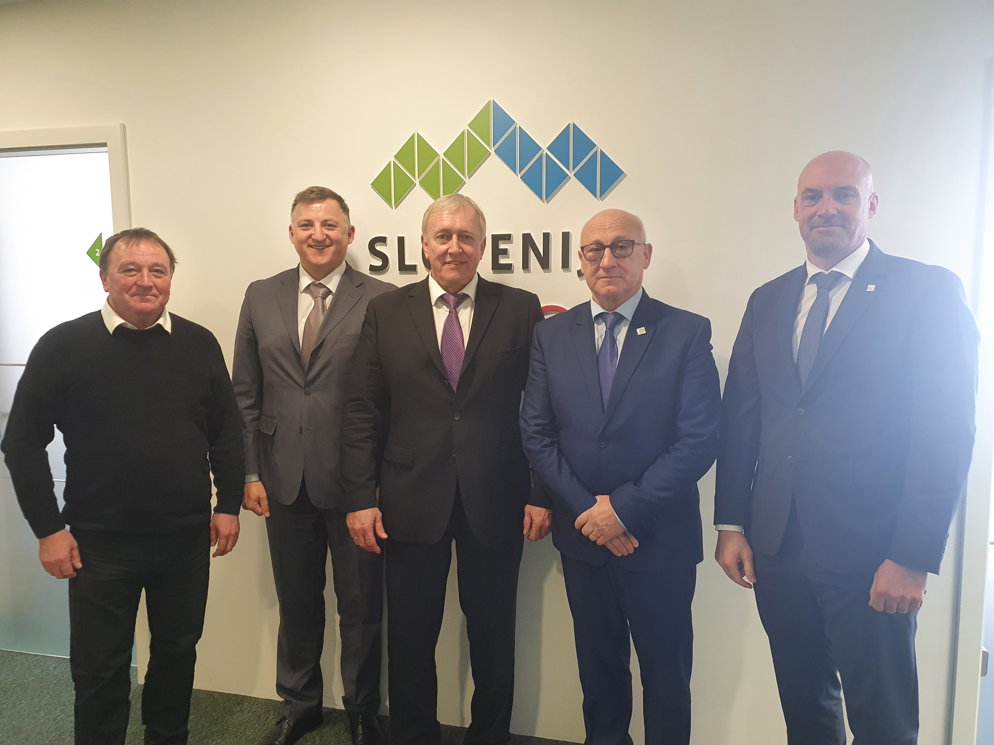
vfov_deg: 53.1
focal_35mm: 26
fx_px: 747
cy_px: 372
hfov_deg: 67.3
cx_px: 497
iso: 200
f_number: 1.5
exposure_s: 1/50
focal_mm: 4.32
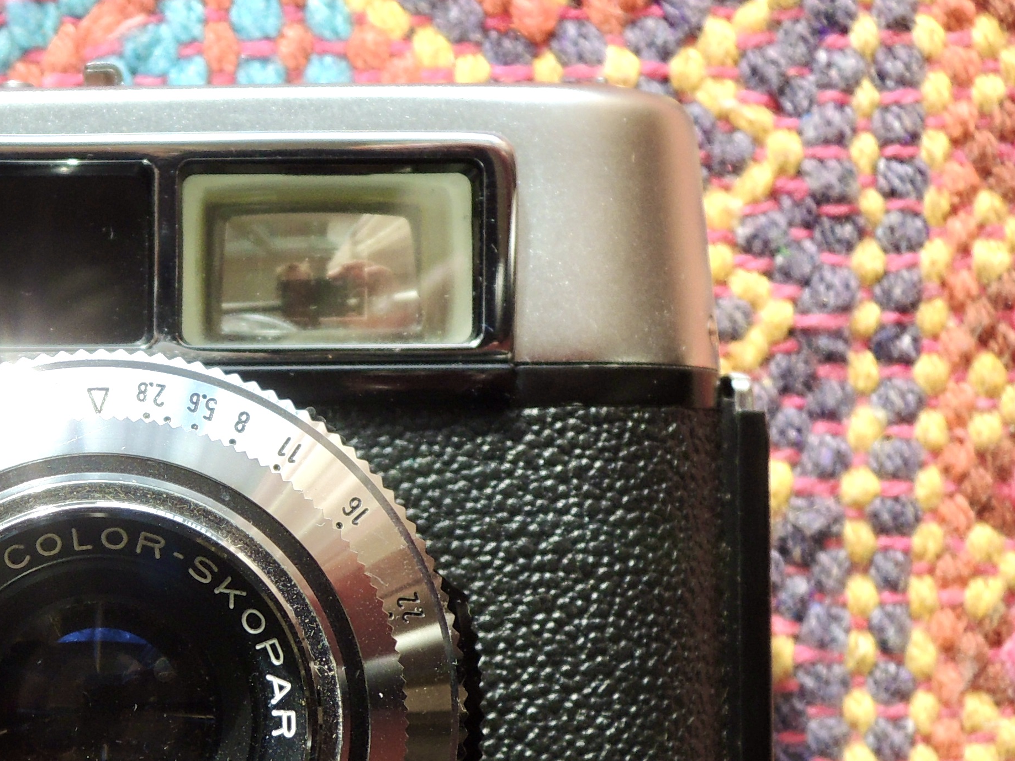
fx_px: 2199
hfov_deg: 25.1
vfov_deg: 19.5
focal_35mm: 75
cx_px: 87
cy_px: 585
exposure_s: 1/400
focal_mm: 6.3
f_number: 3.2
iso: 100
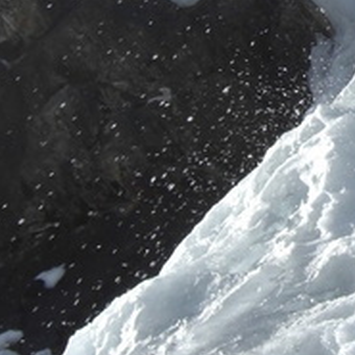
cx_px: 445
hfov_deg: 11.8
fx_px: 1671
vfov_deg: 12.0
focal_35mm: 144
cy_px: -4
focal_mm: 7.9
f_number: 8
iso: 80
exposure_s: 1/250
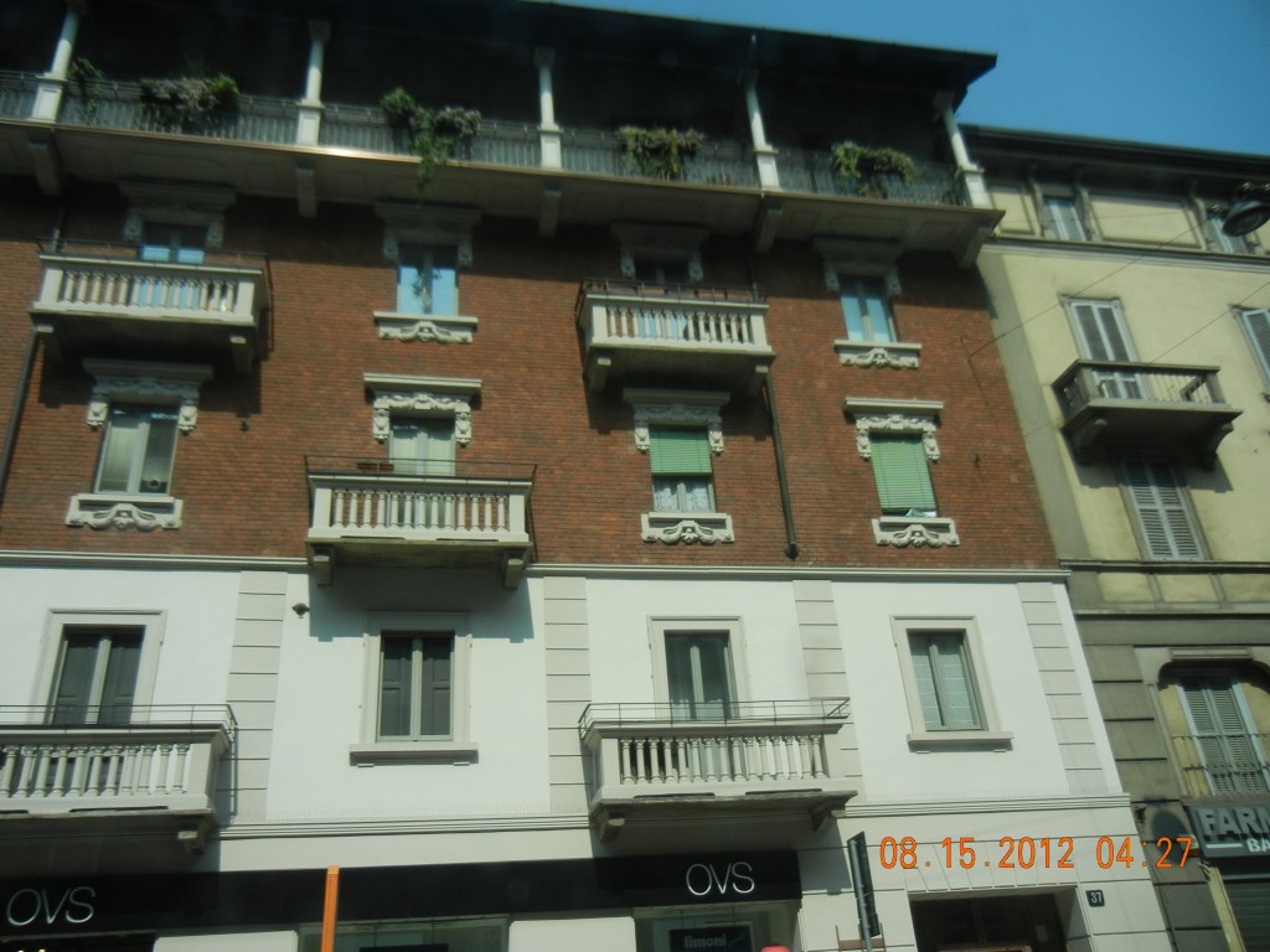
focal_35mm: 30
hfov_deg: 60.0
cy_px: 476
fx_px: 1101
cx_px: 635
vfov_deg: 46.8
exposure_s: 1/412
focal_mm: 5.4
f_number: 7
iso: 160
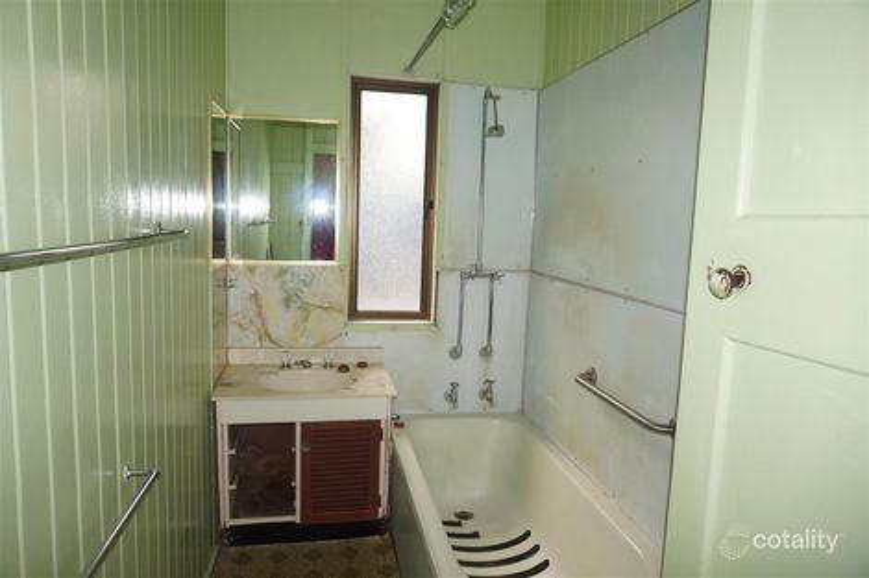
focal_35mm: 24
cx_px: 434
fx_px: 579
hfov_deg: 73.8
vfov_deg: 53.1
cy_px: 289
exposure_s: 1/160
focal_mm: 16
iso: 320
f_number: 4
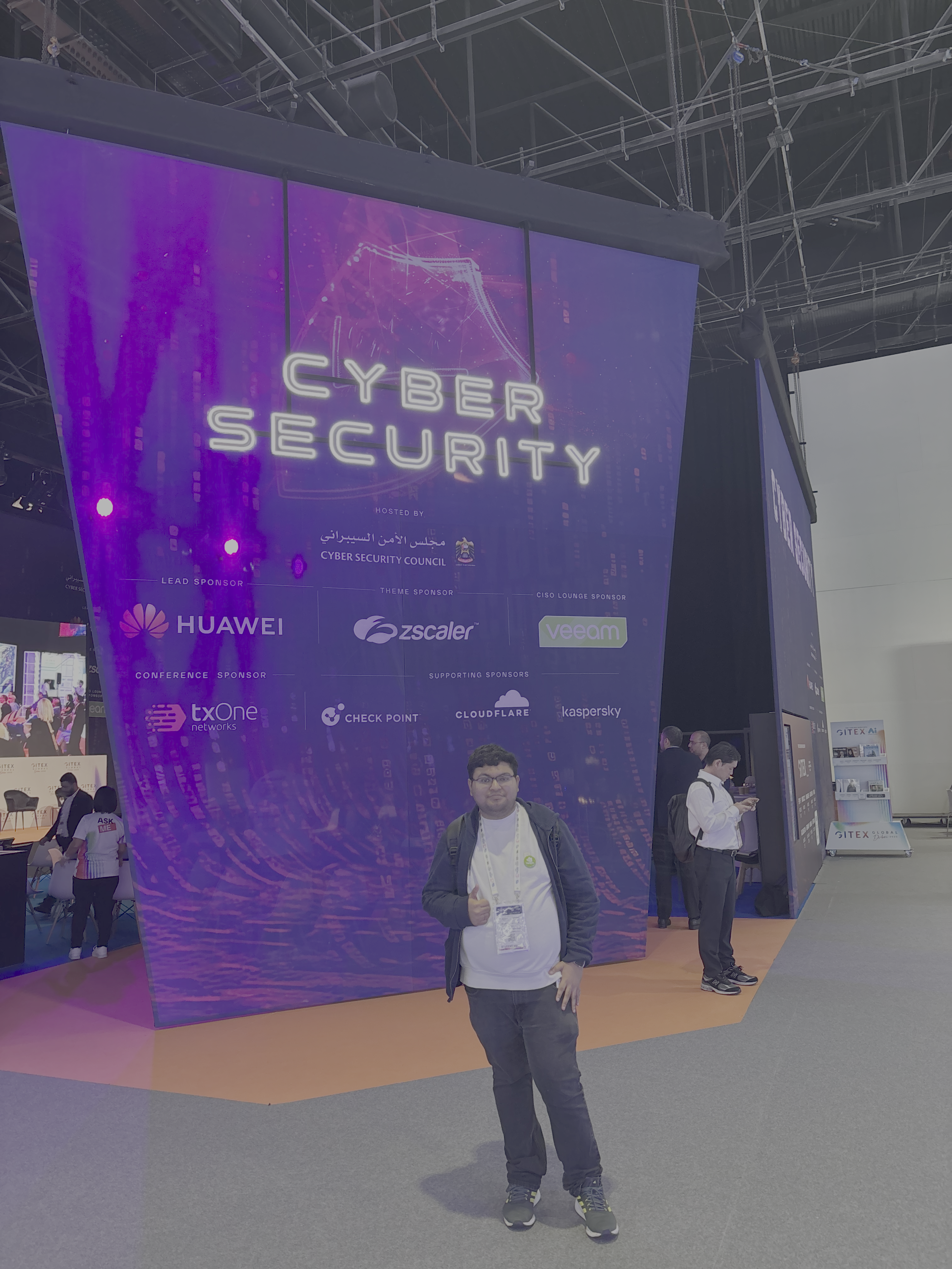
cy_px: 634
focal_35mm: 26
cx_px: 476
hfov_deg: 53.1
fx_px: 953
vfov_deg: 67.3
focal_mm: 5.96
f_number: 1.6
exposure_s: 1/50
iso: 250
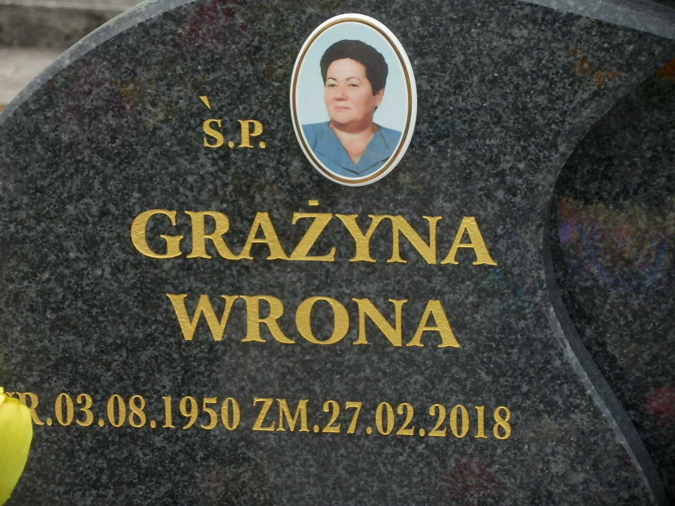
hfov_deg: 10.0
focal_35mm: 198
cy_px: 253
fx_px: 3861
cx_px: 338
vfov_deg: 7.5
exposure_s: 1/100
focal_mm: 35.1
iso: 250
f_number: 5.8
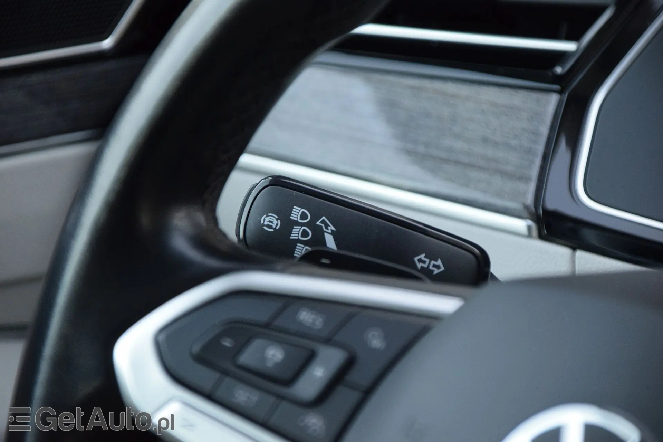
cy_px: 221
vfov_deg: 7.0
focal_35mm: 195
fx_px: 3591
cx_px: 332
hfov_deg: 10.5
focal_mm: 130
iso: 1600
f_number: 5.6
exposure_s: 1/160
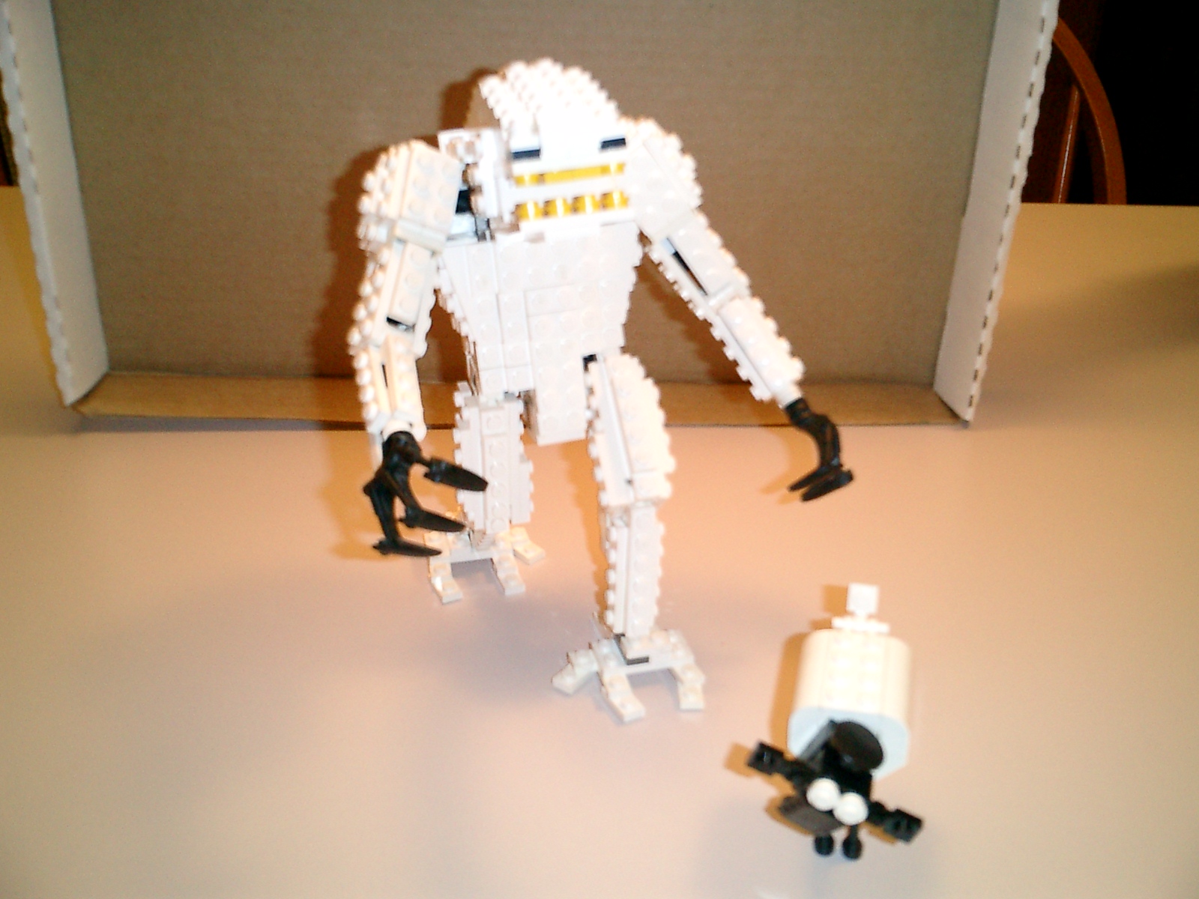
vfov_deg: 39.7
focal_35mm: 36
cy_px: 450
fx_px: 1247
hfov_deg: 51.4
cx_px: 600
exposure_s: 1/30
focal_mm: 7.5
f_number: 3.2
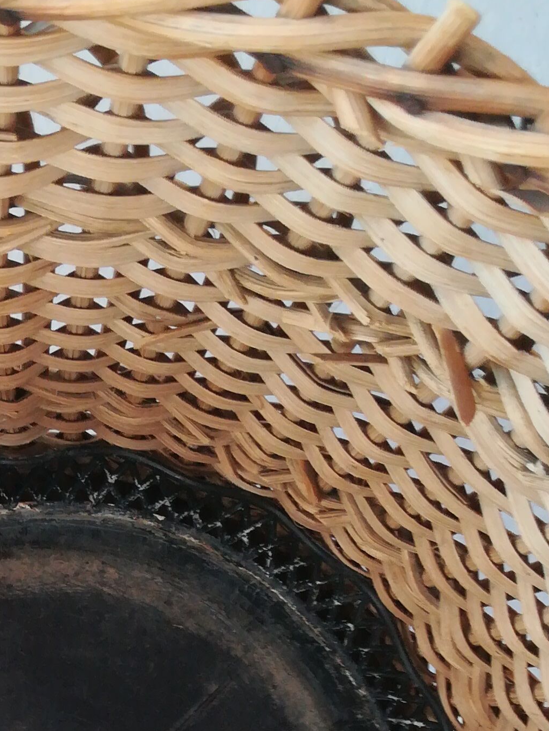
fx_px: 1607
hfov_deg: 19.0
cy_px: 908
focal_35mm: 76
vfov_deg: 23.2
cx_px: 50
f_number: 2.2
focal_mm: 3.83
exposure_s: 1/33.3
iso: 160
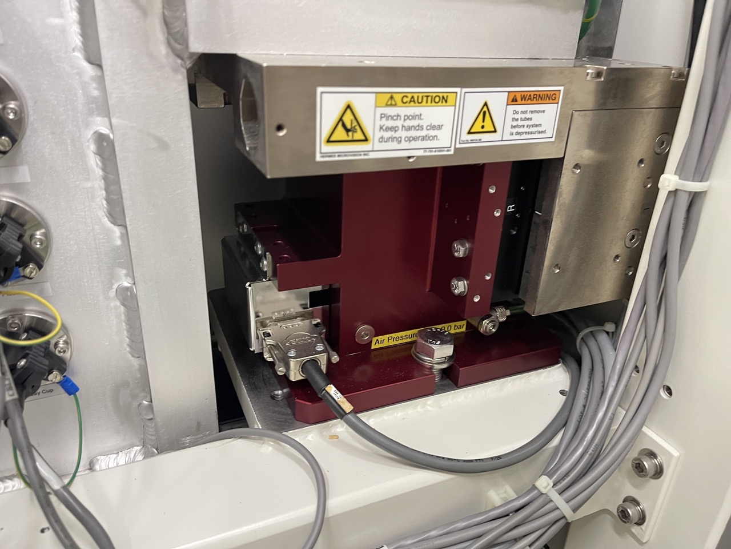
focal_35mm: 25
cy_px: 274
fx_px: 528
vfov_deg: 54.9
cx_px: 366
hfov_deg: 69.4
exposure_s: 1/30
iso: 640
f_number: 1.6
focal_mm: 5.1
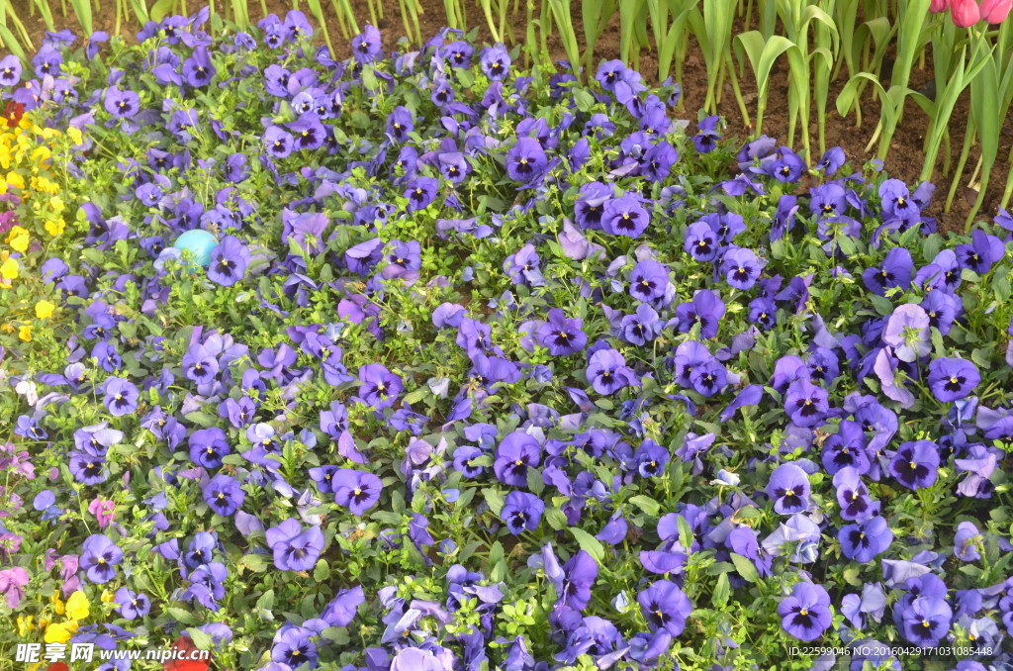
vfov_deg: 26.4
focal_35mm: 51
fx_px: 1432
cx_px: 506
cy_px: 336
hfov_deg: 39.0
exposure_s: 1/25
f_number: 8
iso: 400
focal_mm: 34
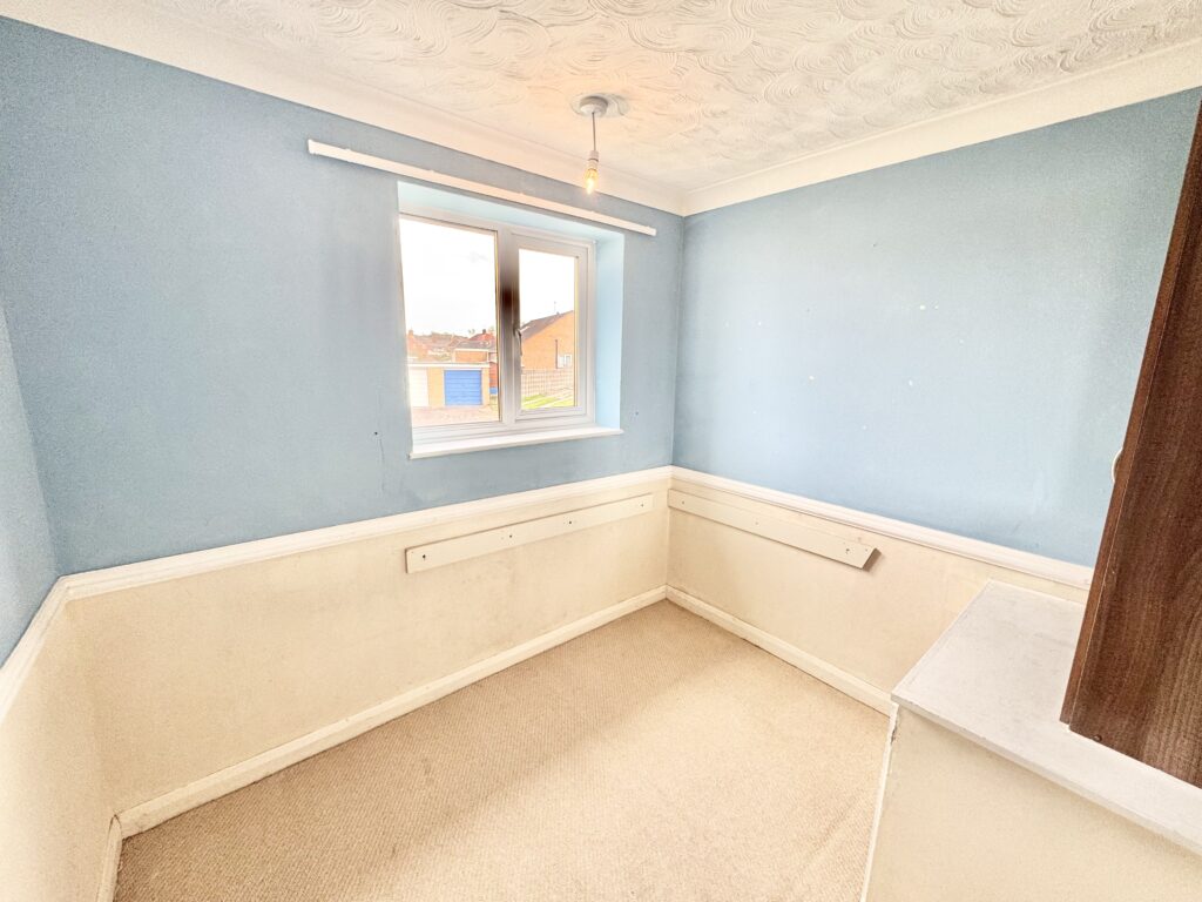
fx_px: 486
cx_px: 601
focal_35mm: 14
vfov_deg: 85.7
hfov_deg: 102.1
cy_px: 451
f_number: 2.2
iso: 100
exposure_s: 1/100
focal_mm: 2.22
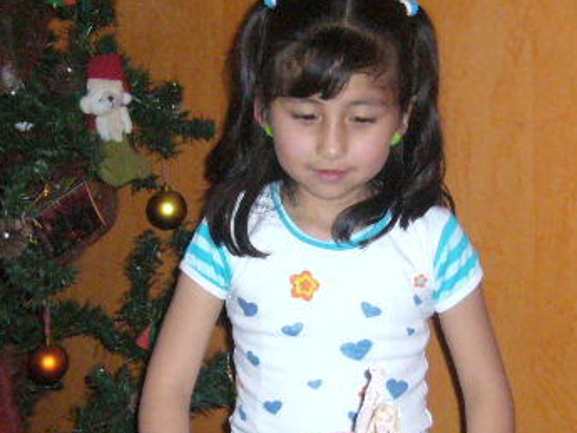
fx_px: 1701
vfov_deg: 14.5
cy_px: 244
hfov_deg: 19.3
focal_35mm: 102
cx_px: 313
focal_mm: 6.6
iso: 400
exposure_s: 1/30
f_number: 3
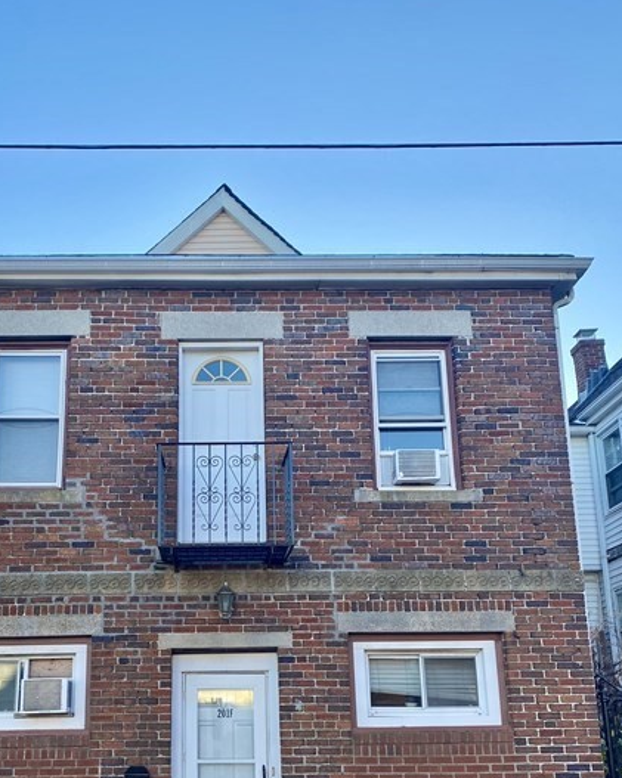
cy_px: 527
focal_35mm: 37
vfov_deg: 48.2
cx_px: 228
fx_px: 852
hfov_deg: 39.8
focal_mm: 4.25
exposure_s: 1/594
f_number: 1.8
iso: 32
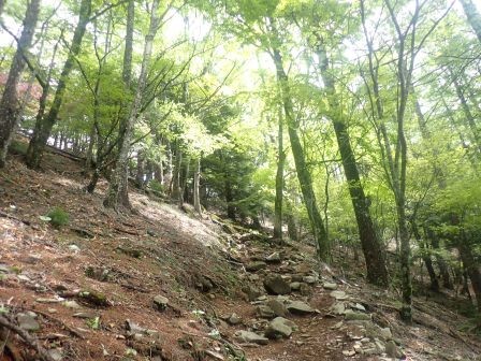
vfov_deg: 54.9
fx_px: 347
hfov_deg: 69.4
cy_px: 180
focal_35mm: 25
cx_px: 240
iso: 100
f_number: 2
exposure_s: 1/200
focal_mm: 4.5
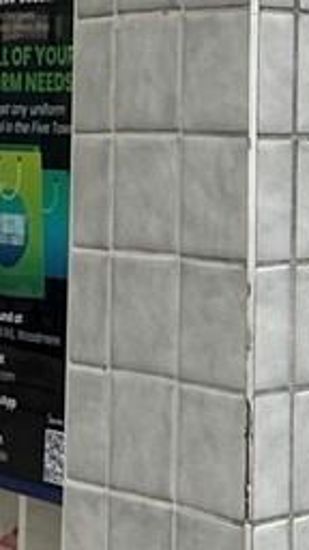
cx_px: 753
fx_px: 1777
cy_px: 34
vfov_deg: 17.3
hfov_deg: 8.9
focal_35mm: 122
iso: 50
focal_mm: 2.22
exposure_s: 1/120
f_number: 2.2
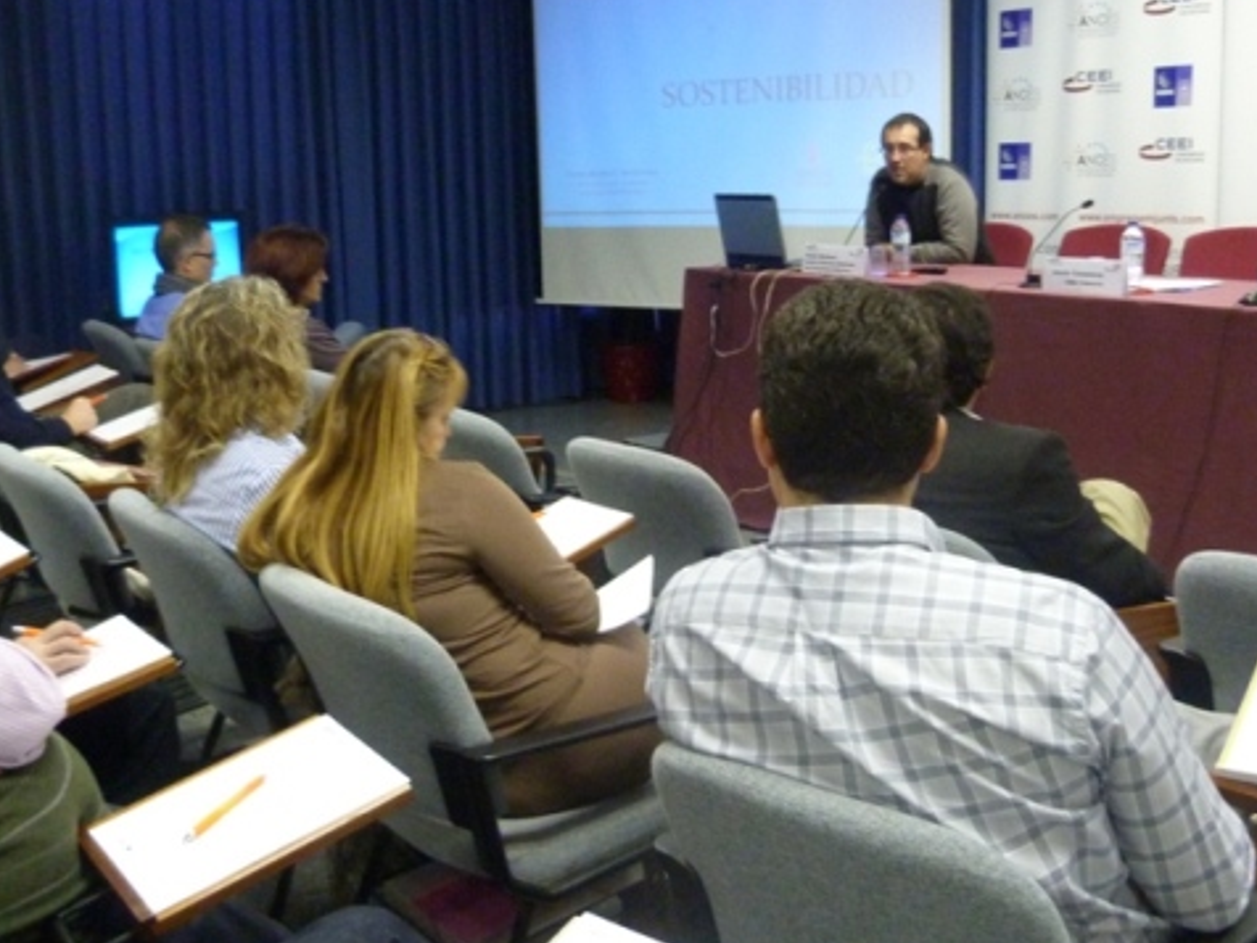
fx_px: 1525
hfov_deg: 44.8
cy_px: 417
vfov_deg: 34.3
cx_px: 655
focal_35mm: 42
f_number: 2.8
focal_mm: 4.5
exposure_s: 1/20
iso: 400
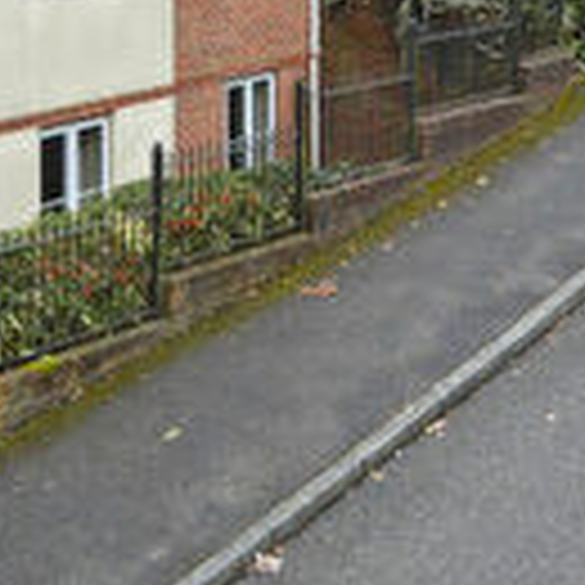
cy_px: -52
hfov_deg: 23.0
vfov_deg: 22.4
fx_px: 1396
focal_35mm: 73
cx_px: 40
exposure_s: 1/20
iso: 400
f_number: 14
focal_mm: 16
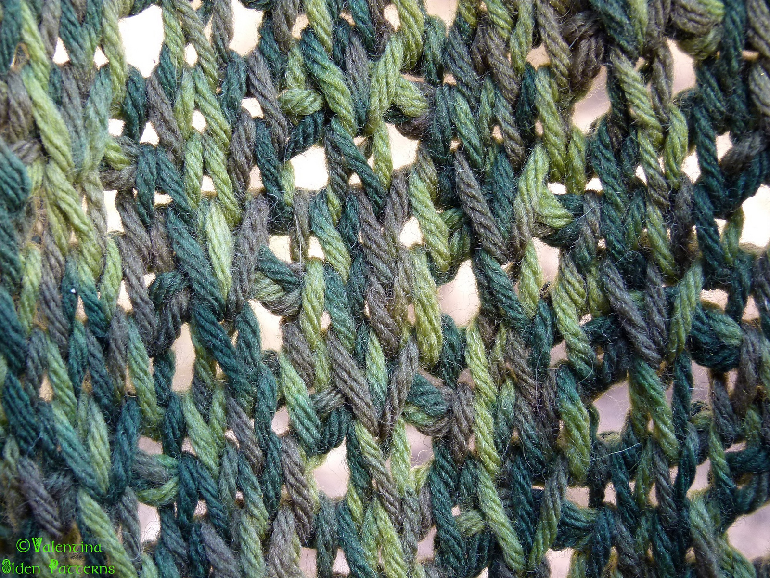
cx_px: 385
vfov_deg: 21.0
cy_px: 289
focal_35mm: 70
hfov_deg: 27.8
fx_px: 1557
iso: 160
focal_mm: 12.6
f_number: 3.3
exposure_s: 1/60
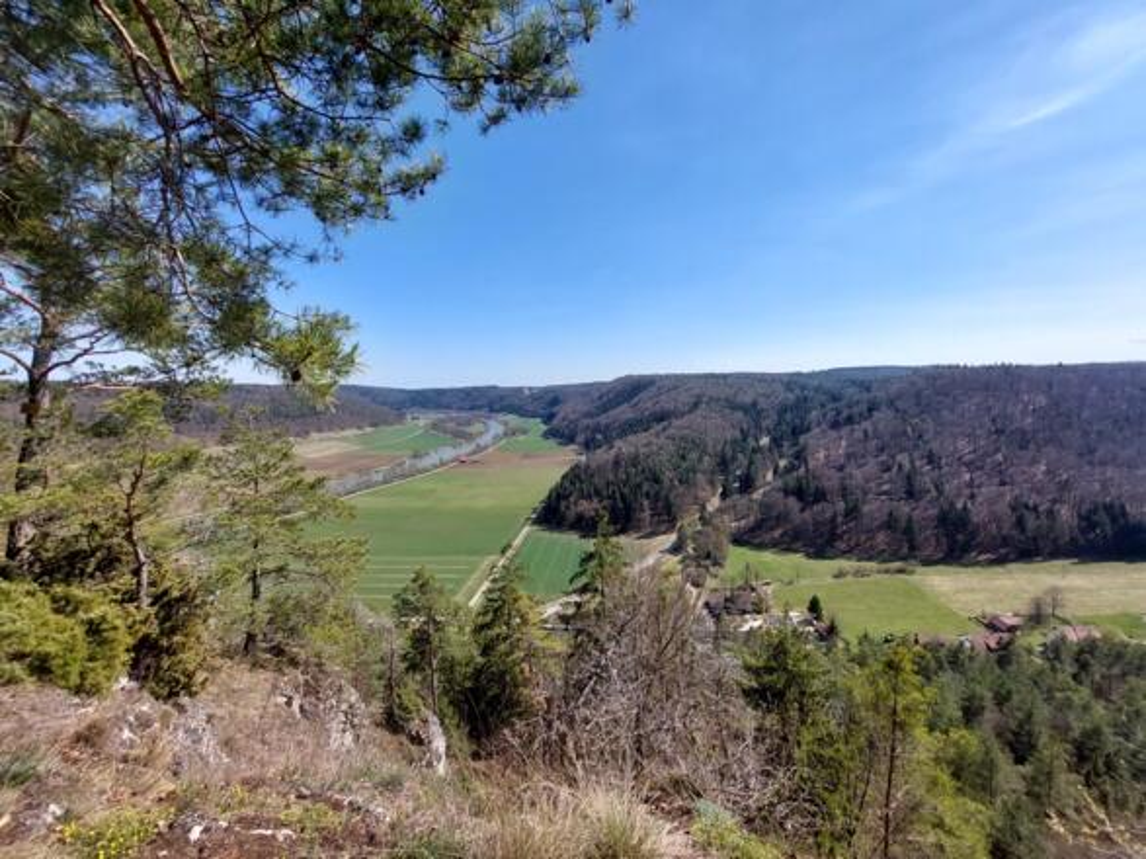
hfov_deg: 106.2
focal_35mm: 13
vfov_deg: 89.9
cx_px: 573
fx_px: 430
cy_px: 430
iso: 50
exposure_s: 1/1425
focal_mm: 1.74
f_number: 2.2
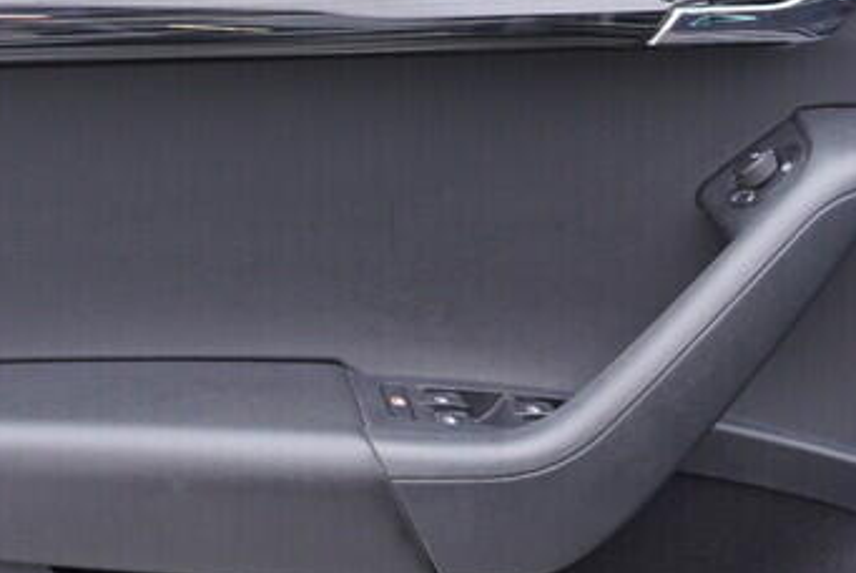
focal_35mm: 108
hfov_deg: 18.9
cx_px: 454
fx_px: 2570
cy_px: 456
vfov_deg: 12.7
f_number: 2.8
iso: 125
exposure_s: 1/40
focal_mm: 24
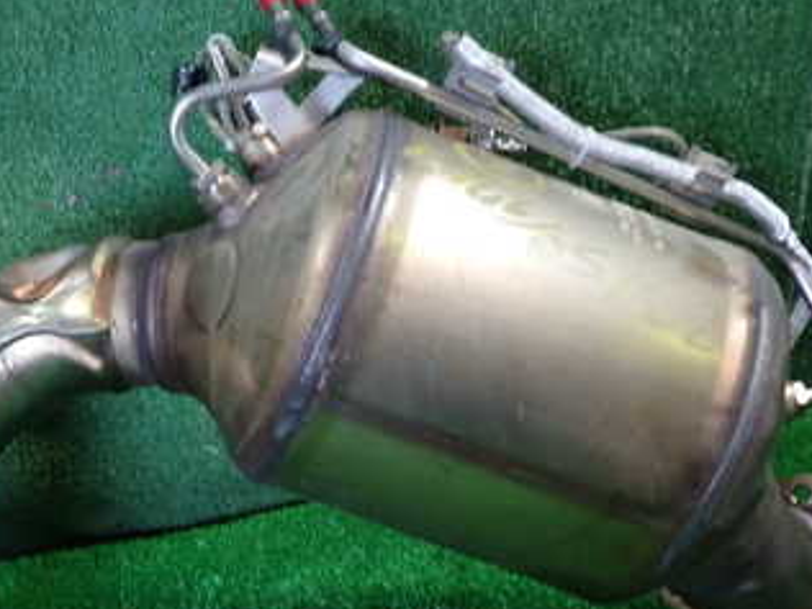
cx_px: 249
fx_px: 1337
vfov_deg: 25.4
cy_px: 445
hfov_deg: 33.4
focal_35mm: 57
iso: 200
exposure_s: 1/40
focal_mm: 5.4
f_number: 2.3
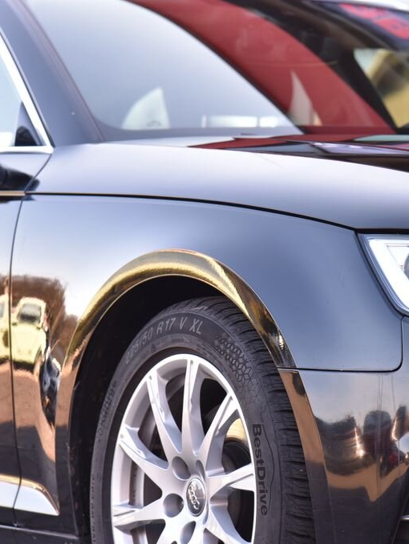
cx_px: 313
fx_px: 2739
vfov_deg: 11.4
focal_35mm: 174
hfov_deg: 8.5
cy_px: 273
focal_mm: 120
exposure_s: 1/125
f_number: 5.6
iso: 500
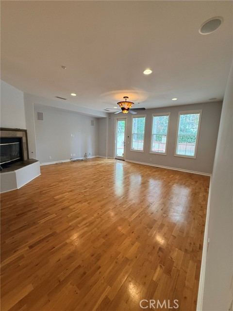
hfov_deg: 85.7
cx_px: 116
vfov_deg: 102.1
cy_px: 156
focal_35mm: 14
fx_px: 126
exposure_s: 1/120
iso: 250
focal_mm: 2.22
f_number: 2.2
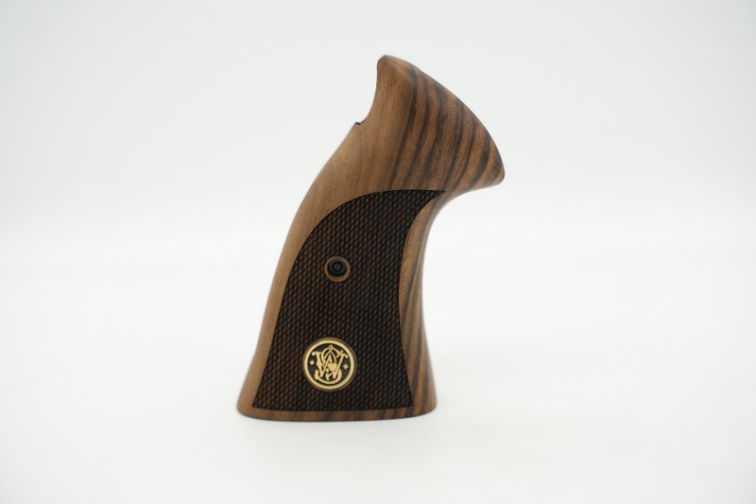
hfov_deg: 35.5
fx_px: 1182
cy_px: 252
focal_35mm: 56
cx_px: 378
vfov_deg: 24.1
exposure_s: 1/100
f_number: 4.5
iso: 100
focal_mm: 56.3
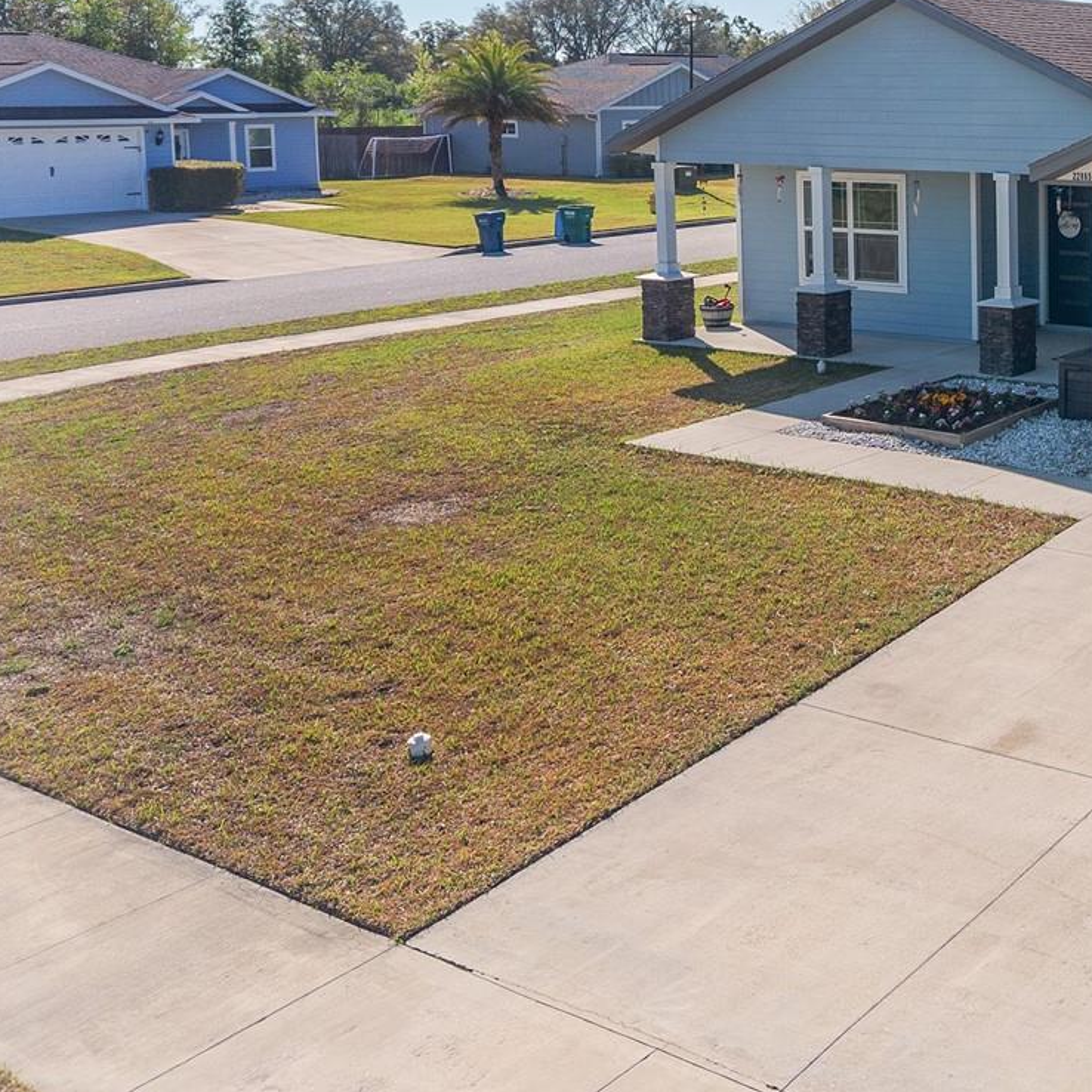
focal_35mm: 46
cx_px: 1154
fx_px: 1642
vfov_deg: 35.7
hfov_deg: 32.9
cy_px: 228
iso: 270
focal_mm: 8.67
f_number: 1.8
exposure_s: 1/5000
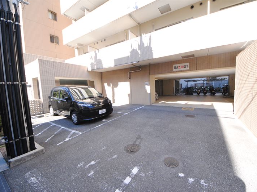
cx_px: 141
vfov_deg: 89.9
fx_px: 96
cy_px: 96
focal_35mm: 13
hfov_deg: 105.8
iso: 800
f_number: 8
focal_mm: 8
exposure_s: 1/250
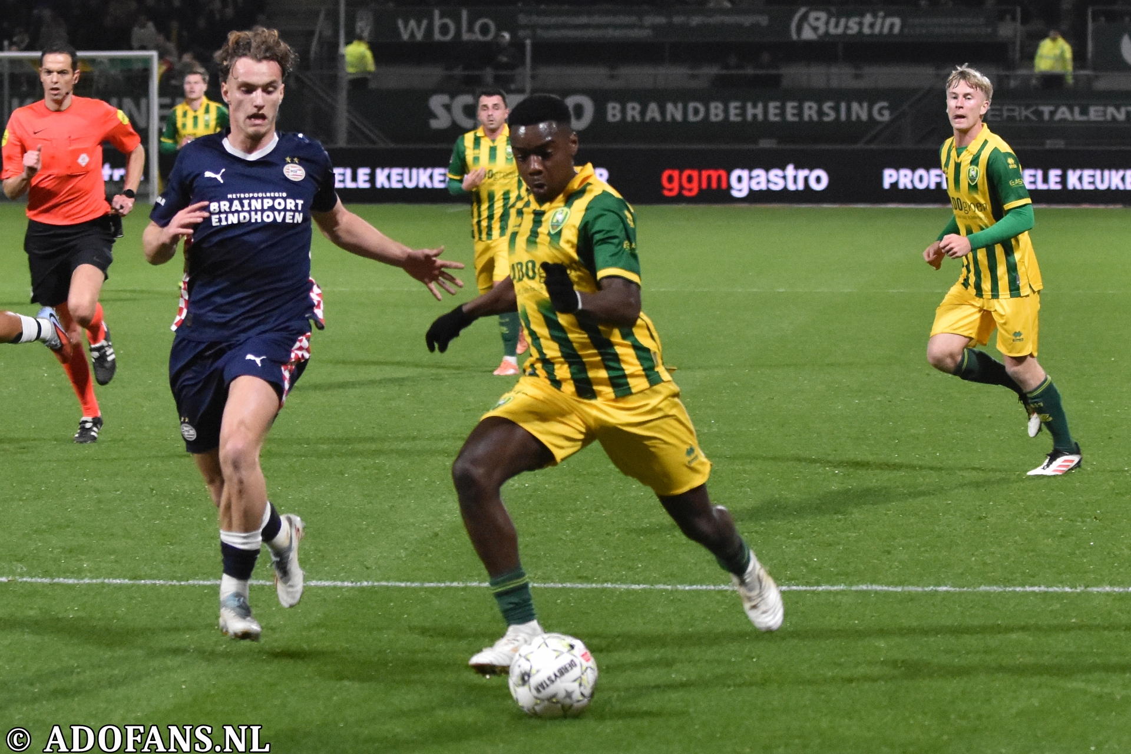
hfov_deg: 19.5
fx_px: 3298
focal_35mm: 105
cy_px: 377
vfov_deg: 13.0
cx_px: 566
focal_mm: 70
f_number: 2.8
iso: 2500
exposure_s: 1/640
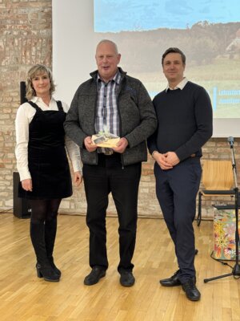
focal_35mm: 48
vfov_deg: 39.7
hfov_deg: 30.3
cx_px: 120
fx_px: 444
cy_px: 160
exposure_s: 1/40
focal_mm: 6.86
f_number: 1.78
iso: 250
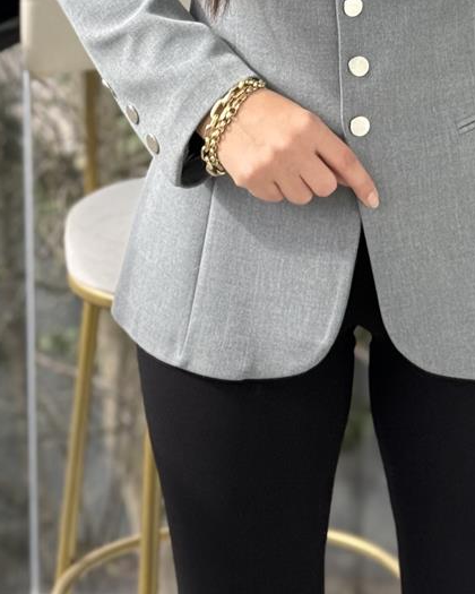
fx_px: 2091
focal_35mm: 119
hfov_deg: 12.9
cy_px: -45
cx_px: 396
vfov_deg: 15.8
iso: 100
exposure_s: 1/574
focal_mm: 6.76
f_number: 1.78
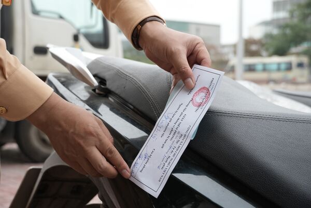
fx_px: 531
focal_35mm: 62
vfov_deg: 22.1
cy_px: 104
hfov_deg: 32.6
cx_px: 156
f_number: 5
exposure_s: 1/250
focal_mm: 41
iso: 100
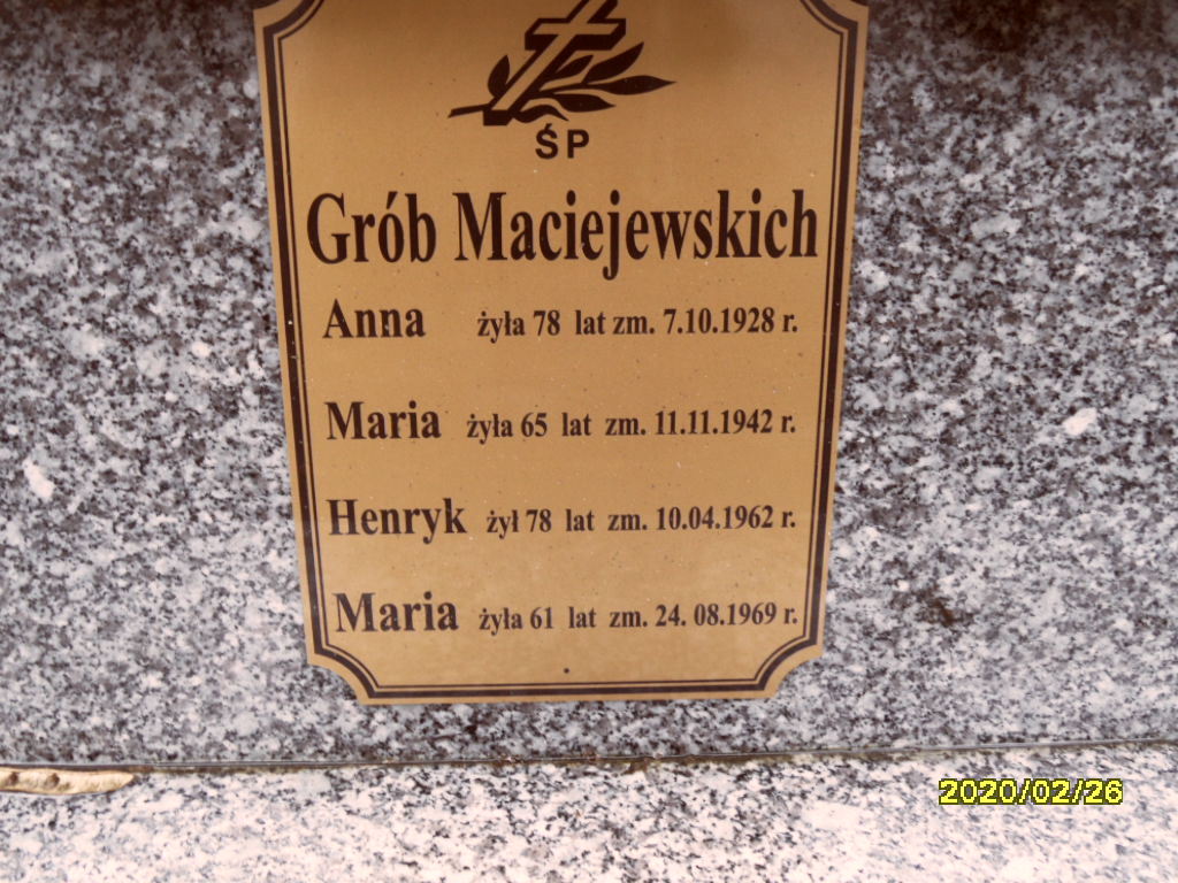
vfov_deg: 36.0
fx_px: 1361
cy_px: 442
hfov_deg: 46.8
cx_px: 589
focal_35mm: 40
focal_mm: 6.5
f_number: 3.6
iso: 120
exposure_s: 1/45
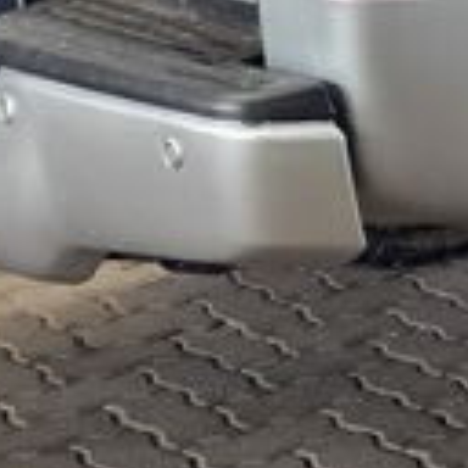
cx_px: 943
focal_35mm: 163
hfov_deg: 9.9
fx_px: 2493
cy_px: -355
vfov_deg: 10.2
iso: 160
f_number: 1.7
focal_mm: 6.25
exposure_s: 1/180
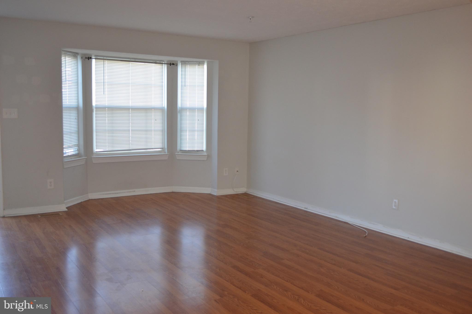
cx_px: 236
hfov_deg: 57.2
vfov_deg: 40.0
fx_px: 433
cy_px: 157
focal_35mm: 33
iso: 560
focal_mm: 22
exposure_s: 1/60
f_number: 3.8
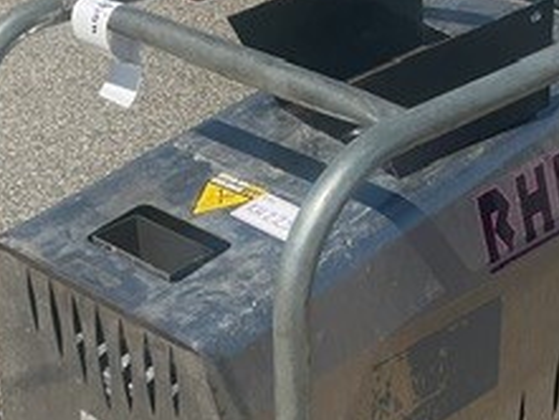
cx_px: 296
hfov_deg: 23.3
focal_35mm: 84
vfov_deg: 17.4
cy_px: 369
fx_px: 1357
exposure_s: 1/1675
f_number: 1.8
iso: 16
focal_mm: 3
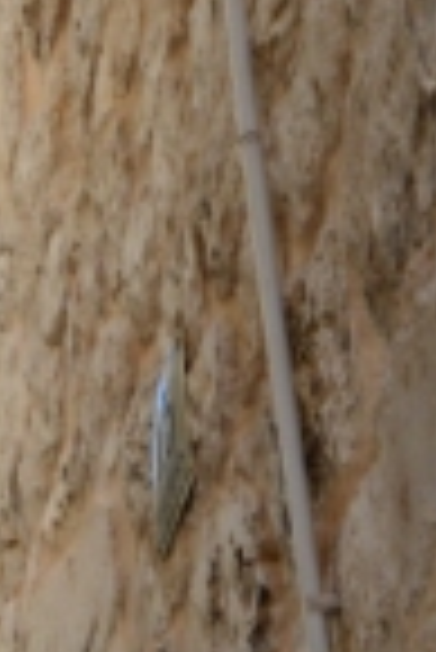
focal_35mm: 276
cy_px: 976
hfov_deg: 4.9
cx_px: -537
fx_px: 5002
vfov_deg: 7.3
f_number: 14
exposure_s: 1/20
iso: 250
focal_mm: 26
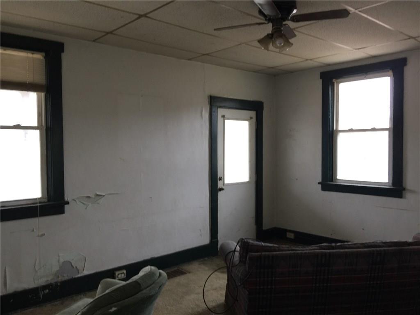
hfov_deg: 61.7
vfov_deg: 48.2
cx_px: 210
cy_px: 158
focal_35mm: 29
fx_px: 352
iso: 40
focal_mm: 4.15
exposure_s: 1/15
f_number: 2.2
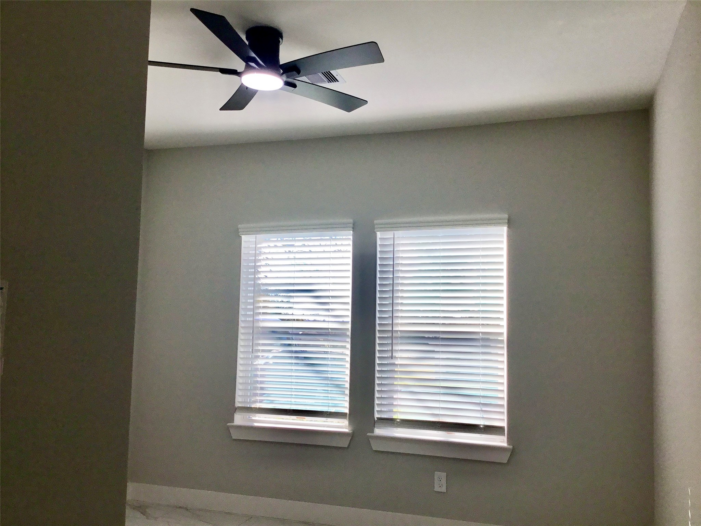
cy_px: 263
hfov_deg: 58.4
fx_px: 628
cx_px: 350
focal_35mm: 31
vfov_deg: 45.4
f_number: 2.4
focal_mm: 3.3
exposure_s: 1/275
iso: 25
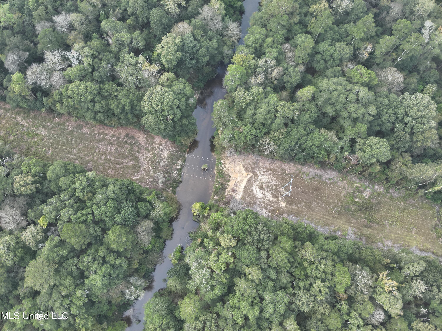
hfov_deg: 71.6
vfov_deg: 56.8
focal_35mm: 24
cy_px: 166
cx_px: 221
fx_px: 306
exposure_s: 1/100
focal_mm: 4.4
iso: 140
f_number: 2.8
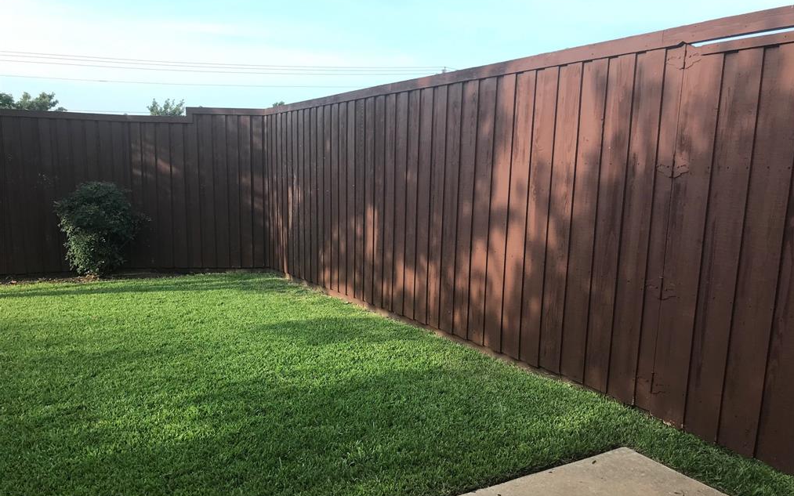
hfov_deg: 62.9
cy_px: 291
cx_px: 401
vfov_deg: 41.7
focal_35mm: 30
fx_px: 649
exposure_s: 1/591
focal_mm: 3.99
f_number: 1.8
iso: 20
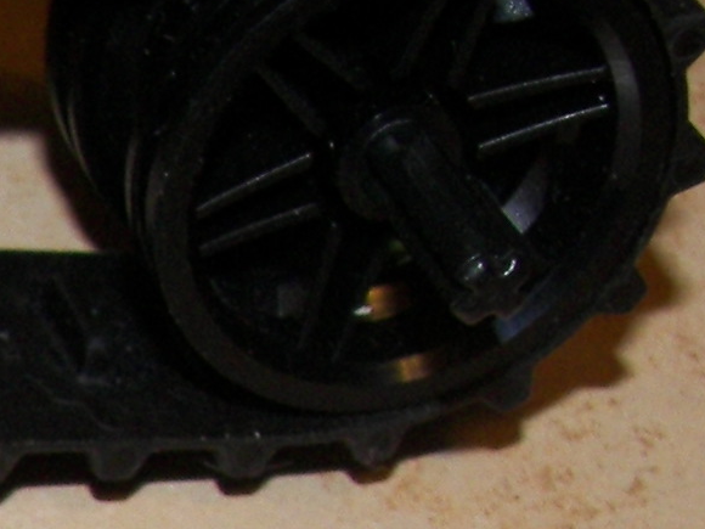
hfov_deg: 11.4
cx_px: -547
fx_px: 3279
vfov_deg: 8.9
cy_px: 913
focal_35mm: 161
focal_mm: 6
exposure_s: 1/30
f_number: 2.8
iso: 100
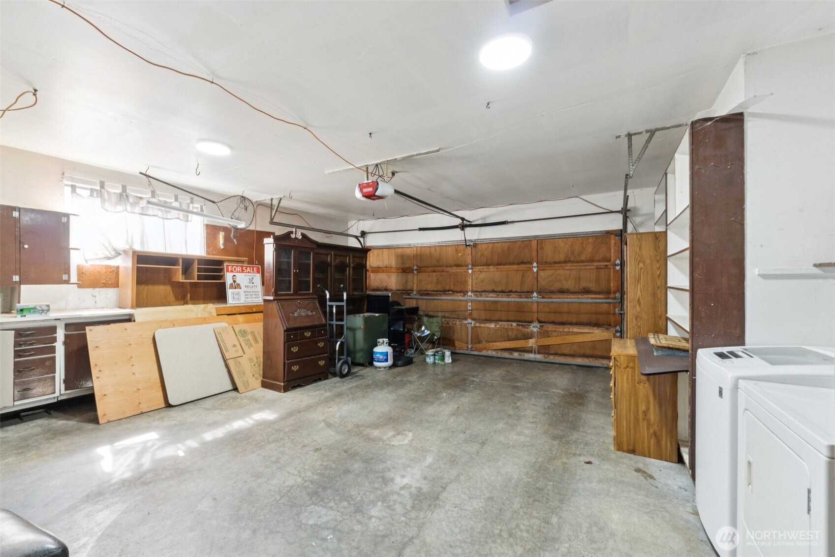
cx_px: 418
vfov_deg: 77.3
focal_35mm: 15
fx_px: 348
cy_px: 278
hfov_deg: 100.4
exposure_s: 1
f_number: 9
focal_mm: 10
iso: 250
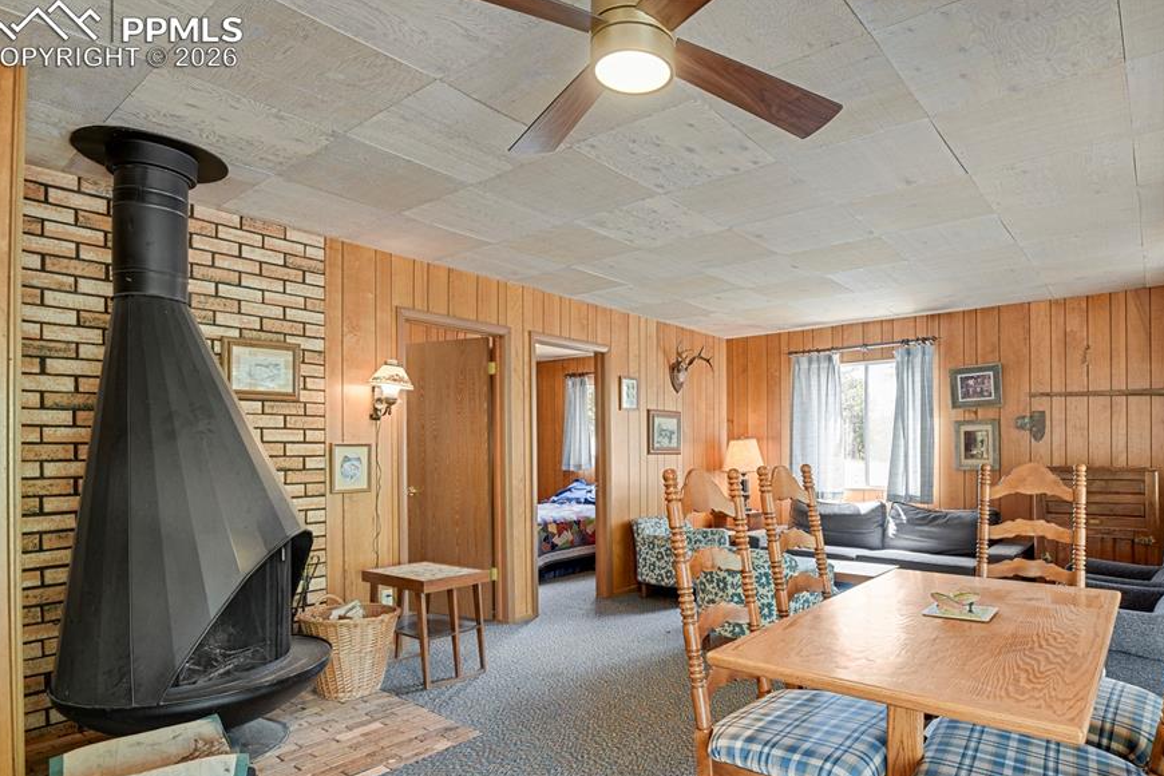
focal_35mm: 20
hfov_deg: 83.5
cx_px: 660
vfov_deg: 61.6
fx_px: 647
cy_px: 450
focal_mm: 17
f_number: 8
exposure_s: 3
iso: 250
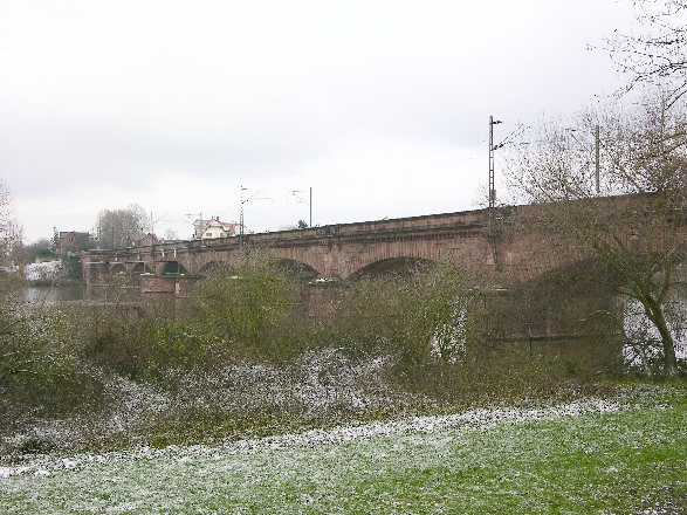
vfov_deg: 34.3
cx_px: 344
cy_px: 258
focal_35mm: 42
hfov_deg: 44.8
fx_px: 833
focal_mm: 10.7
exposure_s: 1/72.7
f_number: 5.8
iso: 50
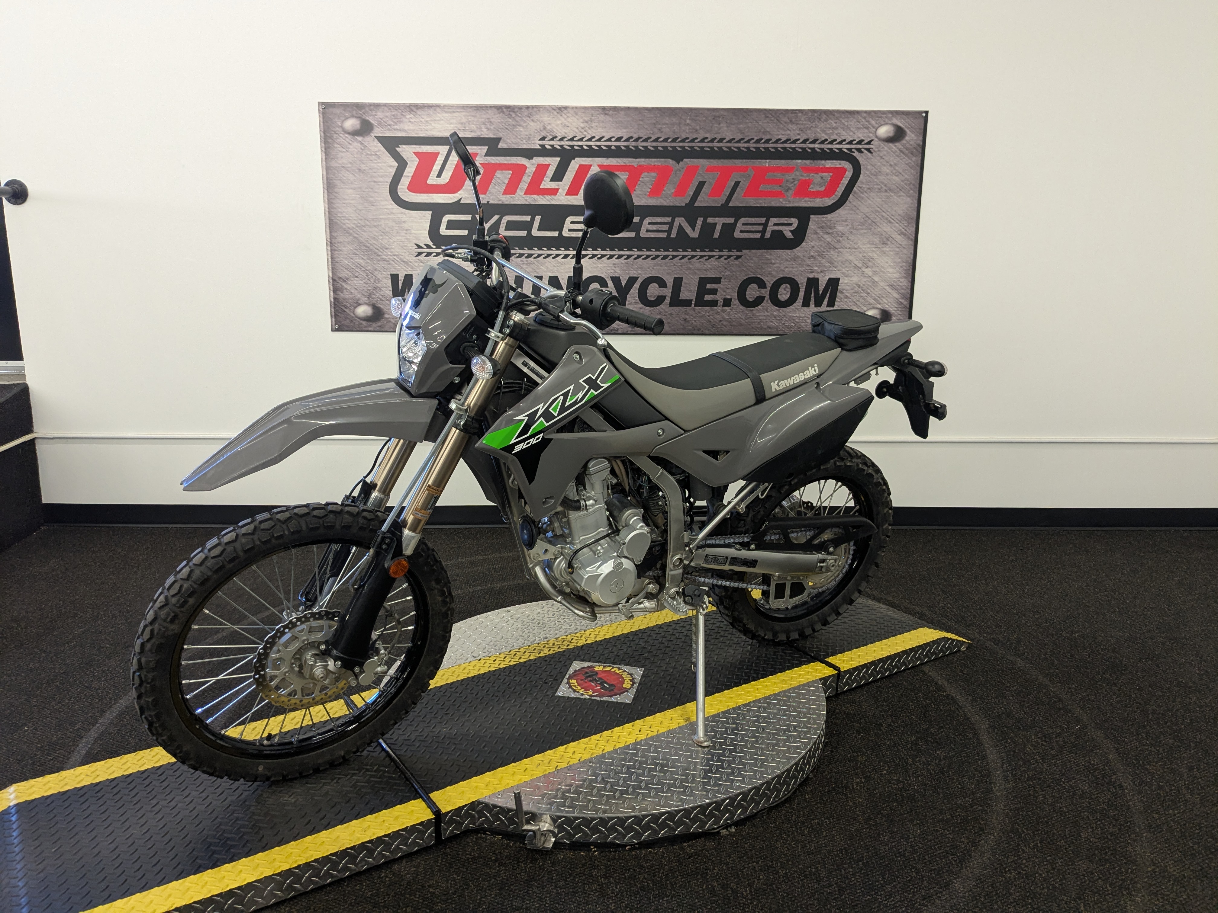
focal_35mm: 27
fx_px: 950
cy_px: 456
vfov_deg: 51.4
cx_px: 609
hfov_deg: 65.3
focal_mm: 4.38
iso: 309
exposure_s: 1/60
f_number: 1.73
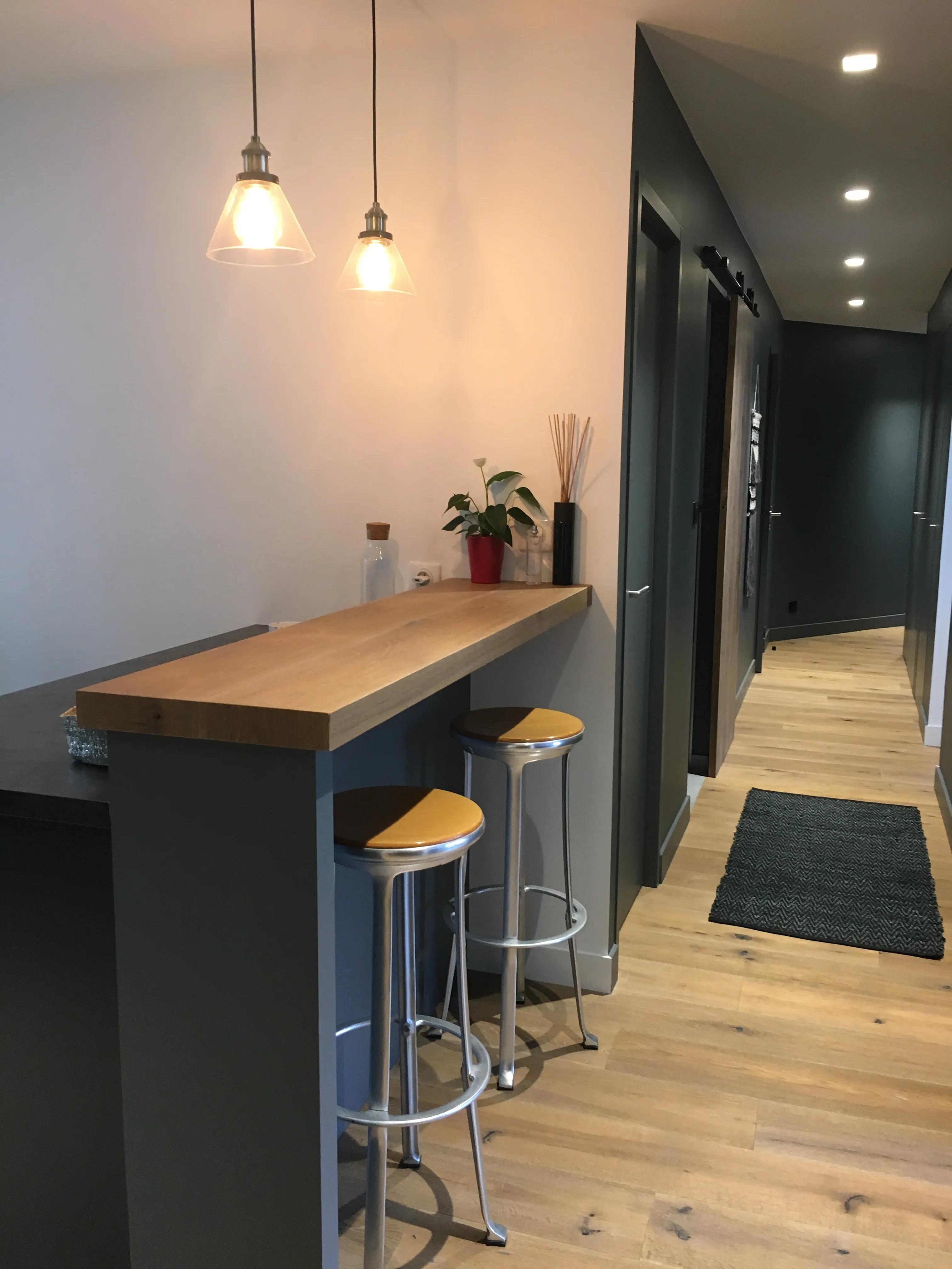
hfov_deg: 48.2
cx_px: 476
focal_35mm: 29
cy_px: 634
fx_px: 1063
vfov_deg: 61.7
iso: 100
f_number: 2.2
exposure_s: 1/33
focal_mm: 4.15
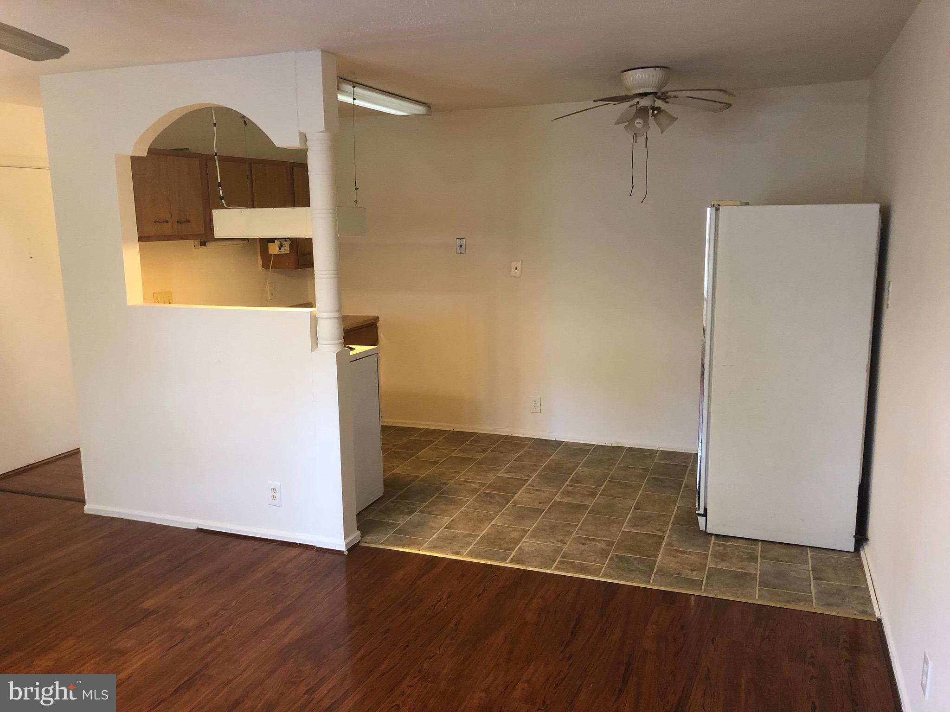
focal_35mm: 28
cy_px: 356
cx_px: 475
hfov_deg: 63.4
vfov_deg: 49.7
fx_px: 768
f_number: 1.8
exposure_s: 1/15
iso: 100
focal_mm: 4
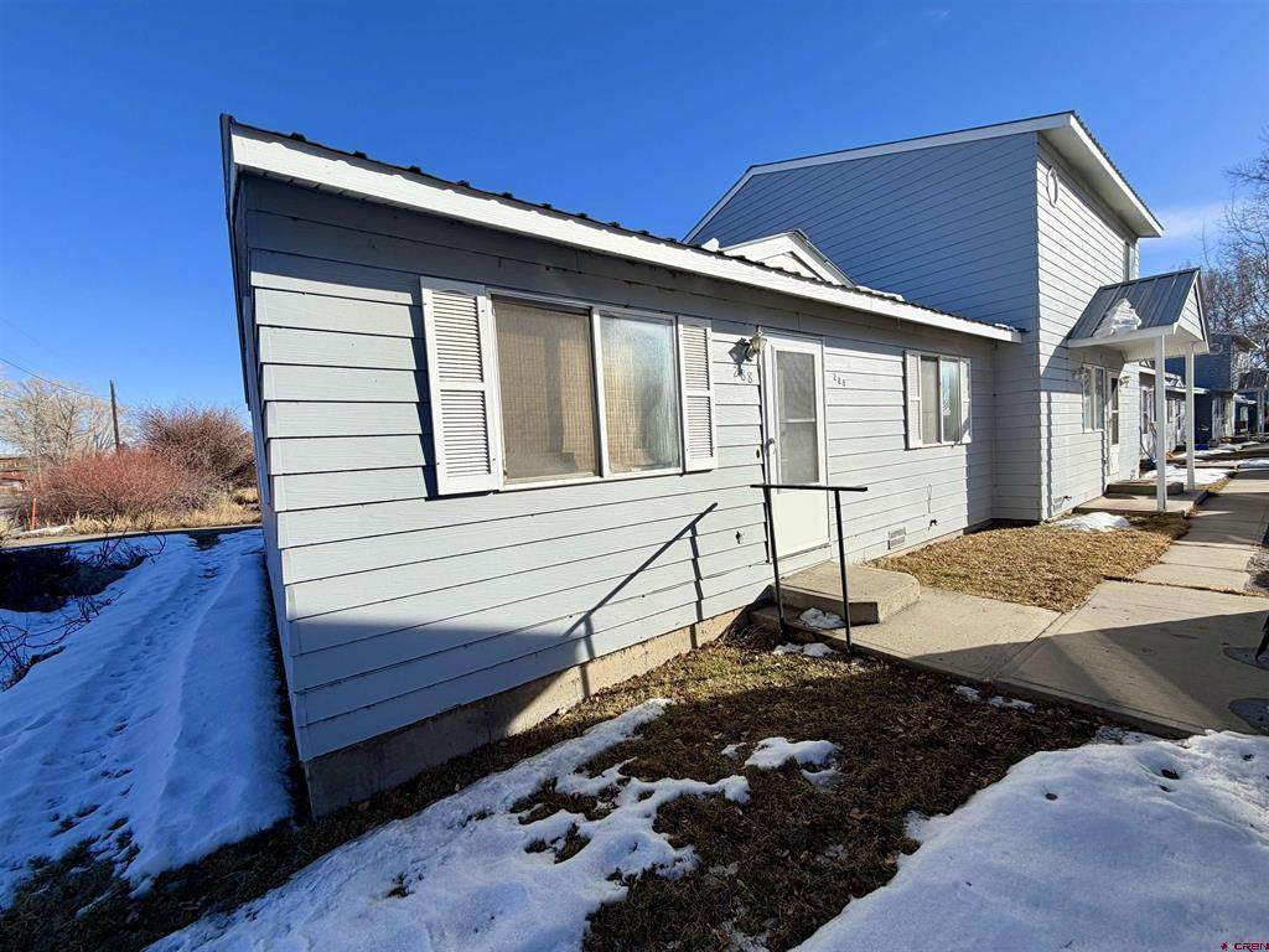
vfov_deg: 85.7
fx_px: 513
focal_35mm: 14
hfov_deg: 102.1
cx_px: 634
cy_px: 476
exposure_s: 1/955
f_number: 2.2
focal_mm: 2.22
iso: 20
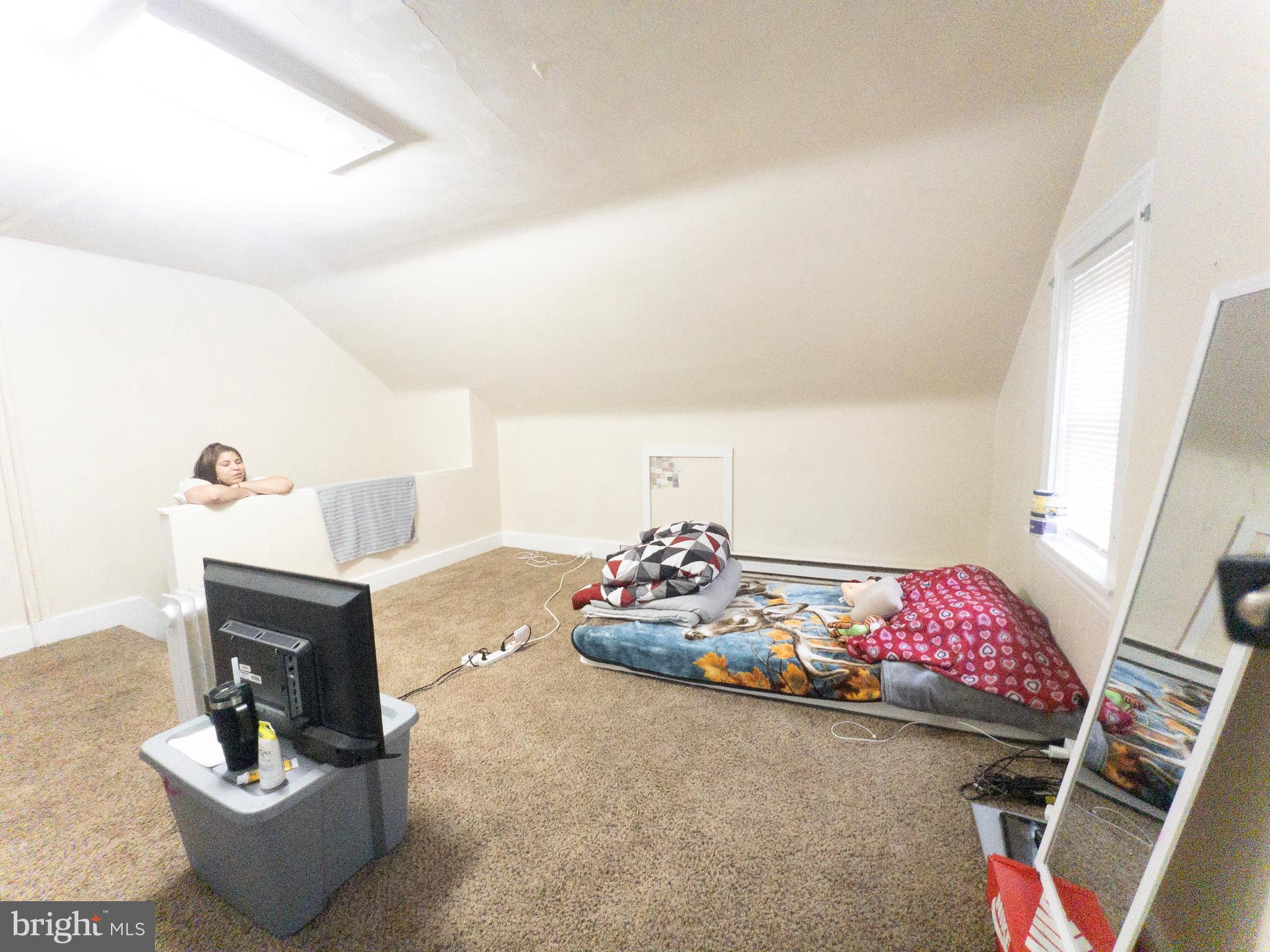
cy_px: 476
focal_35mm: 13
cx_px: 635
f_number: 1.8
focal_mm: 1.57
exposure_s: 1/20
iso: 250
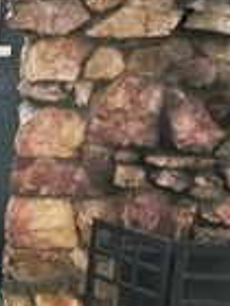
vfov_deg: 17.3
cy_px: 334
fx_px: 975
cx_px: -208
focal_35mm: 110
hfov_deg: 12.2
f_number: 1.8
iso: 800
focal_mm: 6.7
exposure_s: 1/24
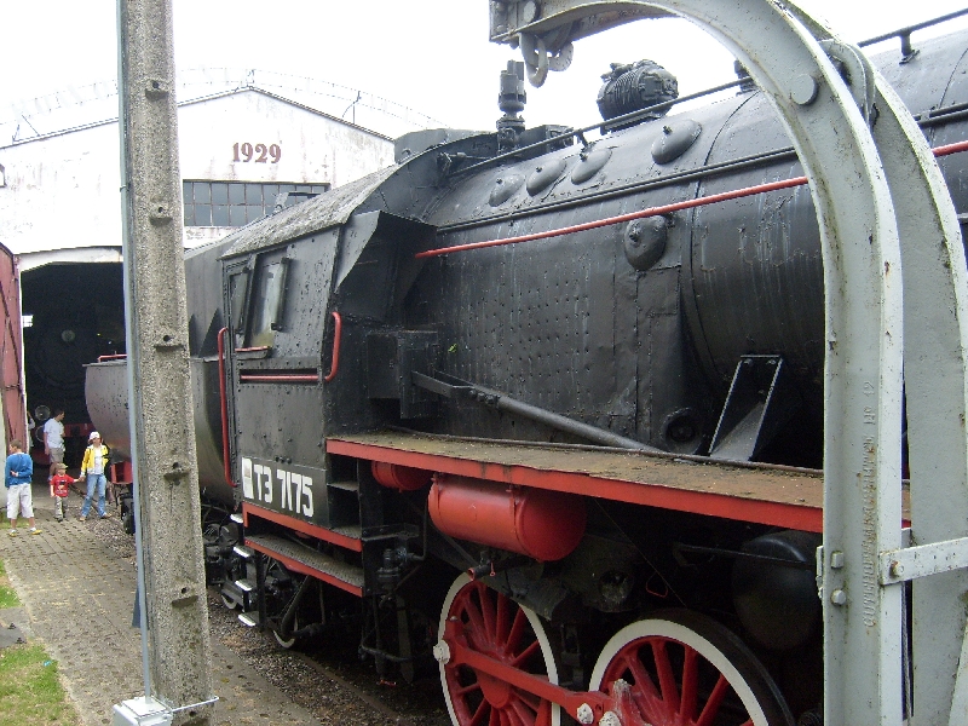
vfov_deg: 40.7
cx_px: 484
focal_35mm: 35
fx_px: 979
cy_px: 363
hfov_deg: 52.6
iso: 80
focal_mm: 5.8
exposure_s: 1/180
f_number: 2.8
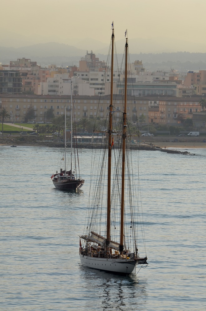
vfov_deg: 6.6
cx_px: 103
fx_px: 2718
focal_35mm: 315
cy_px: 156
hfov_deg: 4.3
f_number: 8
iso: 100
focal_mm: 210
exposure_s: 1/400
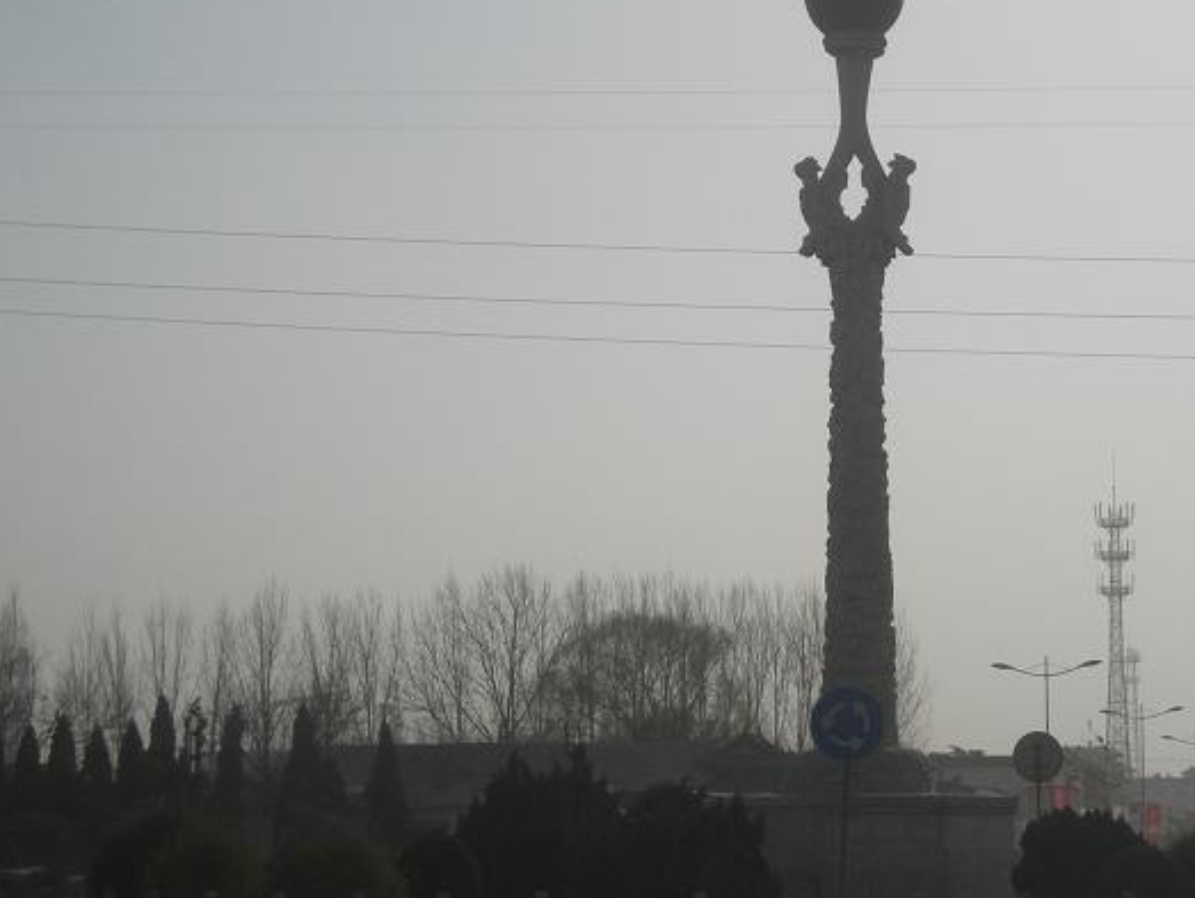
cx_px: 818
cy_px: 306
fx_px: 3904
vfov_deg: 13.1
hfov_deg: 17.4
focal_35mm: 113
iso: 50
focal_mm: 12.3
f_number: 7.8
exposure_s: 1/558
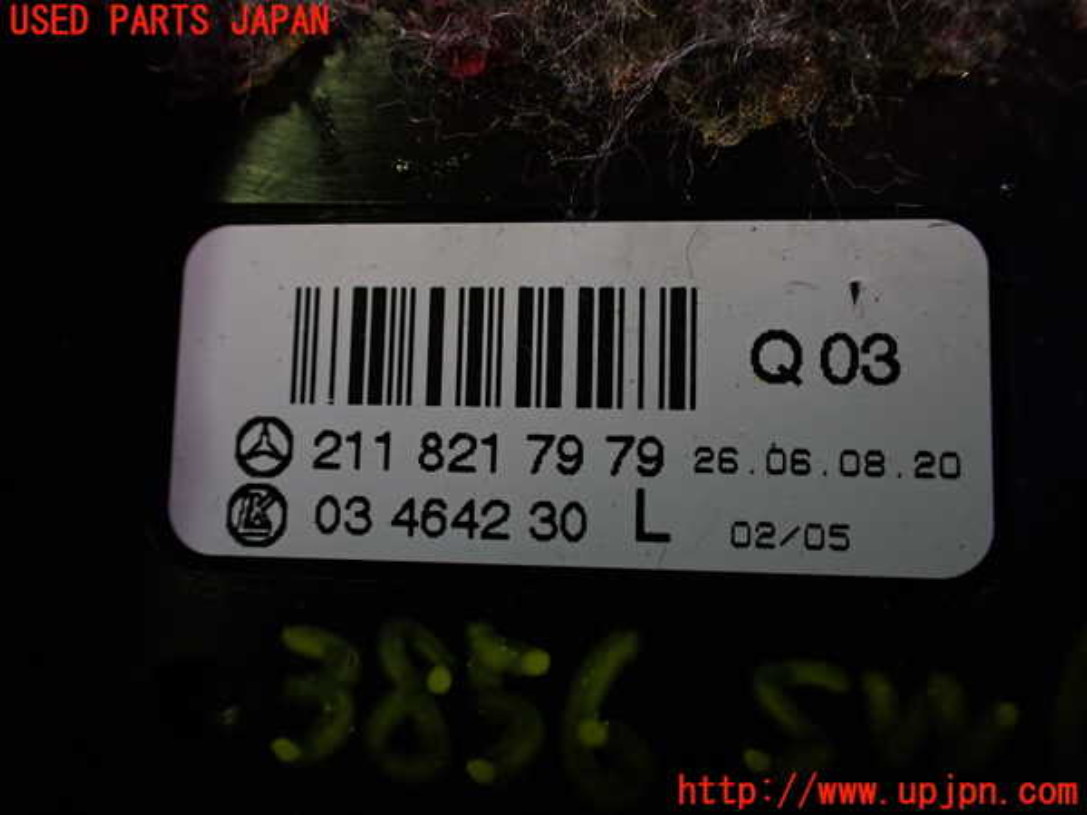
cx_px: 544
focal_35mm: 30
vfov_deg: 46.8
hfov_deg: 60.0
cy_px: 408
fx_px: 942
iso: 320
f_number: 2.3
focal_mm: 5.4
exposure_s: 1/125
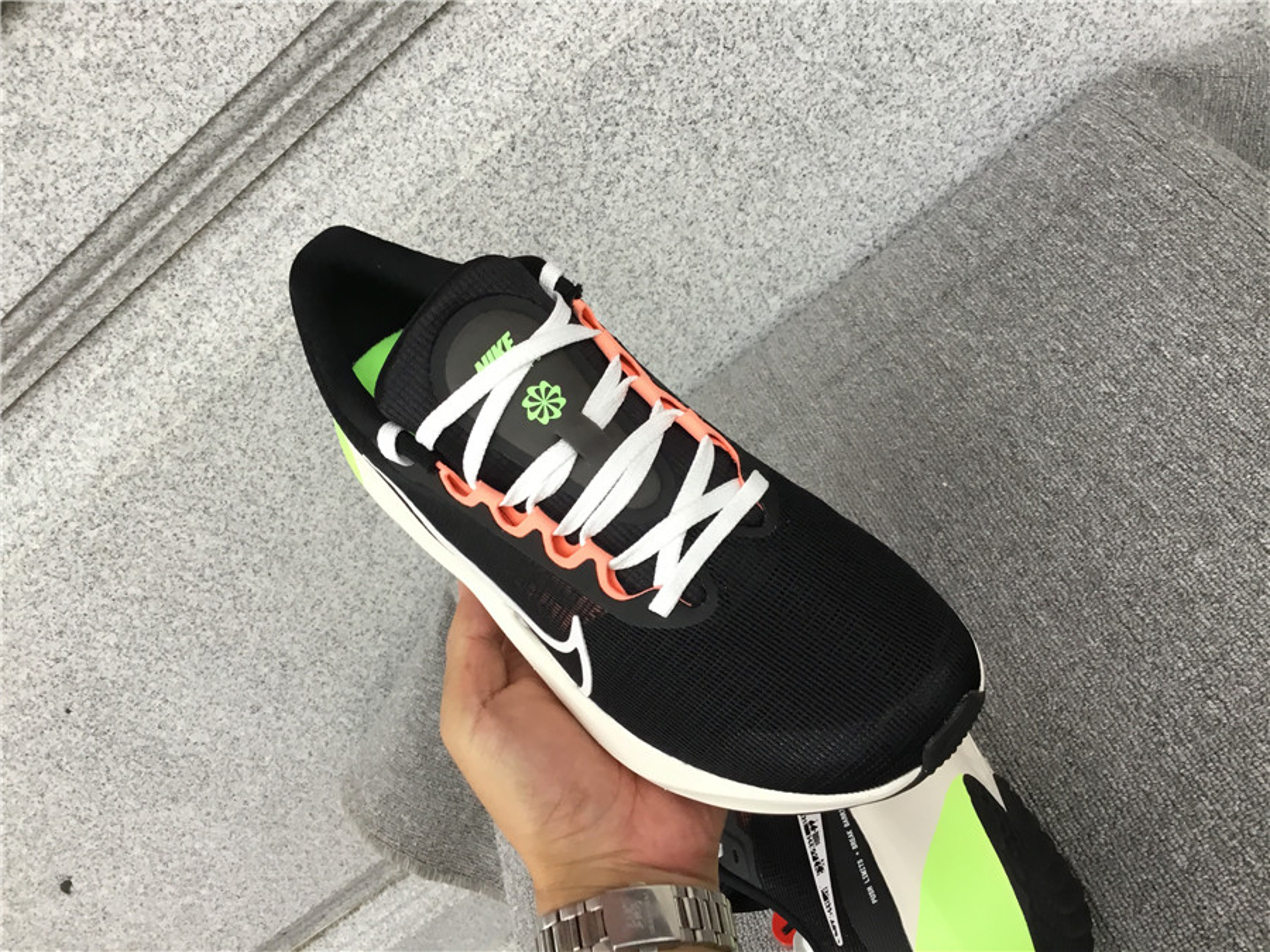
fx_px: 1137
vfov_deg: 45.4
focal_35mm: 31
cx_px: 635
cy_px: 476
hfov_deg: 58.4
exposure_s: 1/33
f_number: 2.4
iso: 32
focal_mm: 3.3
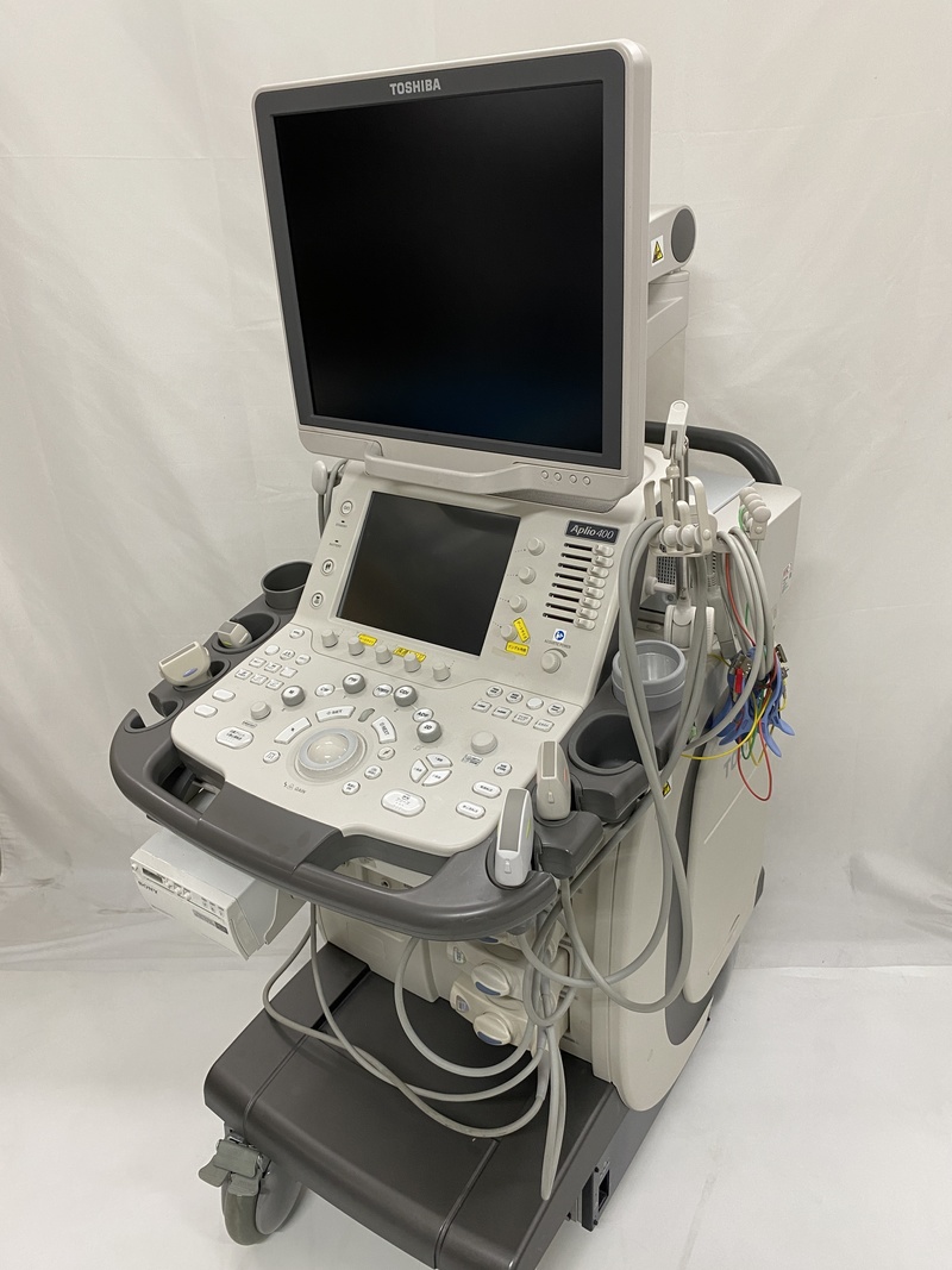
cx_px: 476
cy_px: 635
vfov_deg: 67.3
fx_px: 954
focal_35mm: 26
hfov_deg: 53.1
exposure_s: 1/60
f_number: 1.8
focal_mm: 4.25
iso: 80
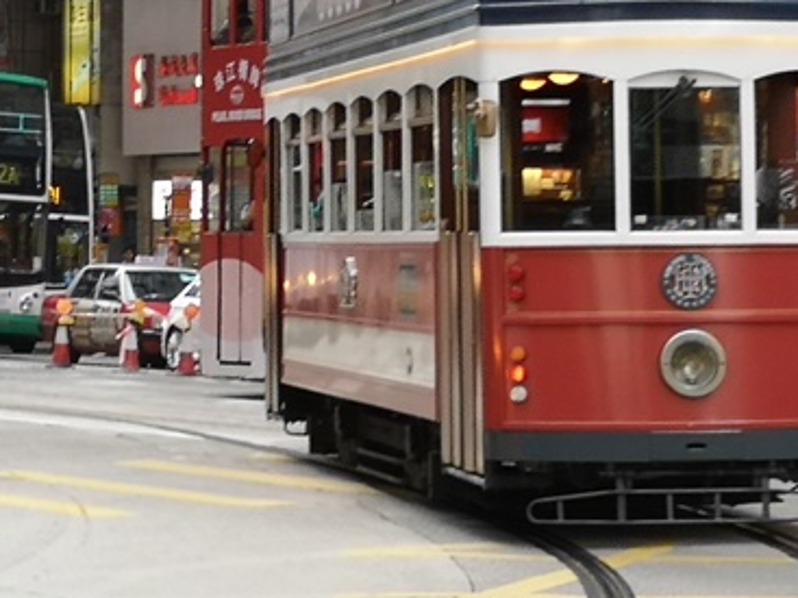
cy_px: 76
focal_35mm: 170
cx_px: 228
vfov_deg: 8.7
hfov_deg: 11.6
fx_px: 3918
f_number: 1.8
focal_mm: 3.95
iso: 64
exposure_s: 1/50
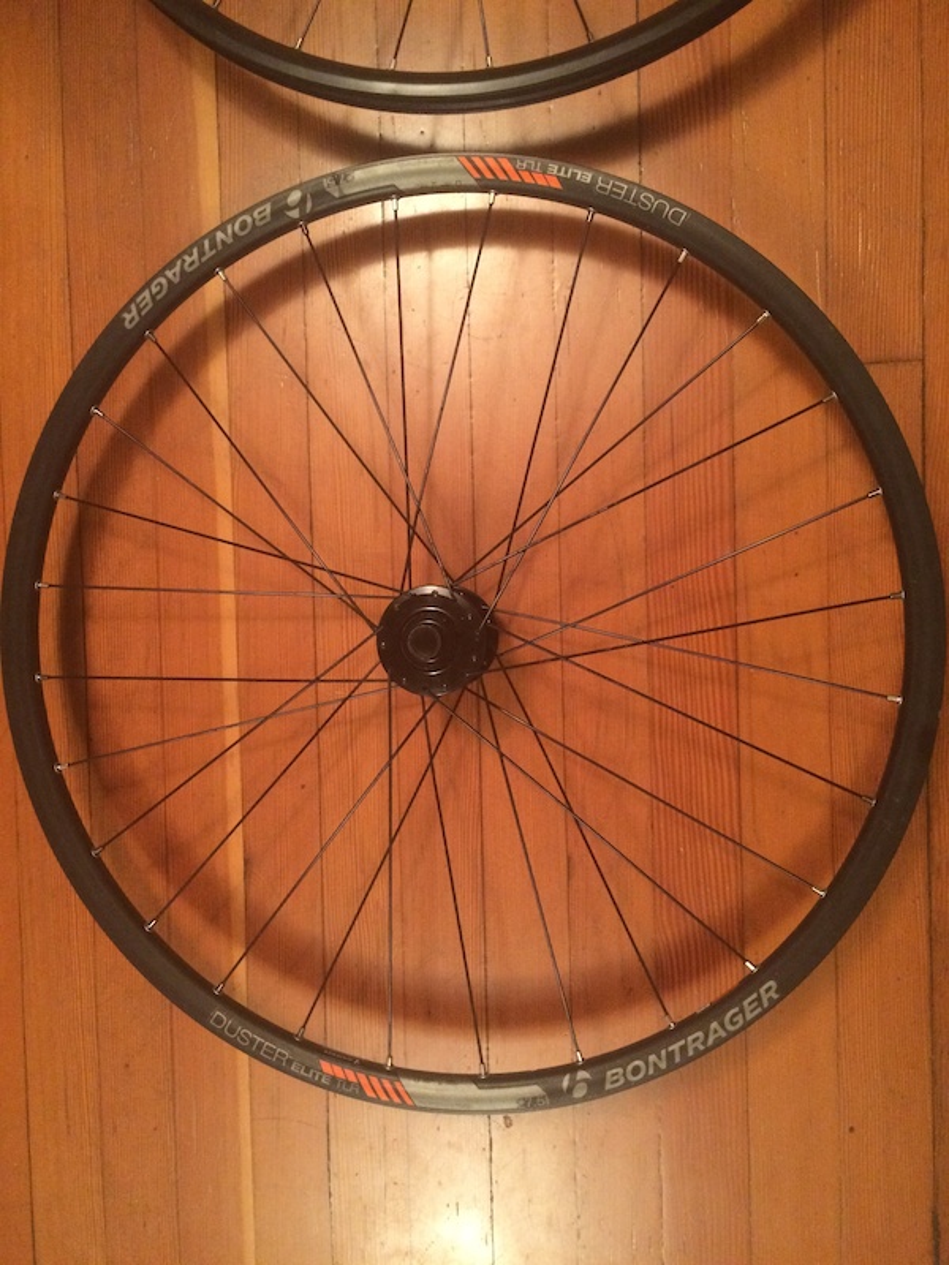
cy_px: 632
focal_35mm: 29
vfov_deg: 61.7
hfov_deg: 48.2
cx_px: 474
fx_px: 1060
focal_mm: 4.15
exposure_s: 1/15
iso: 320
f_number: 2.2
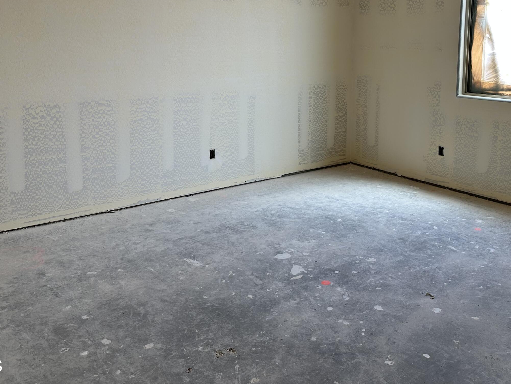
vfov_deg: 38.8
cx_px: 289
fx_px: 531
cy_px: 104
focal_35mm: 36
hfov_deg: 51.2
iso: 64
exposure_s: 1/121
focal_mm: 6.86
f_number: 1.78
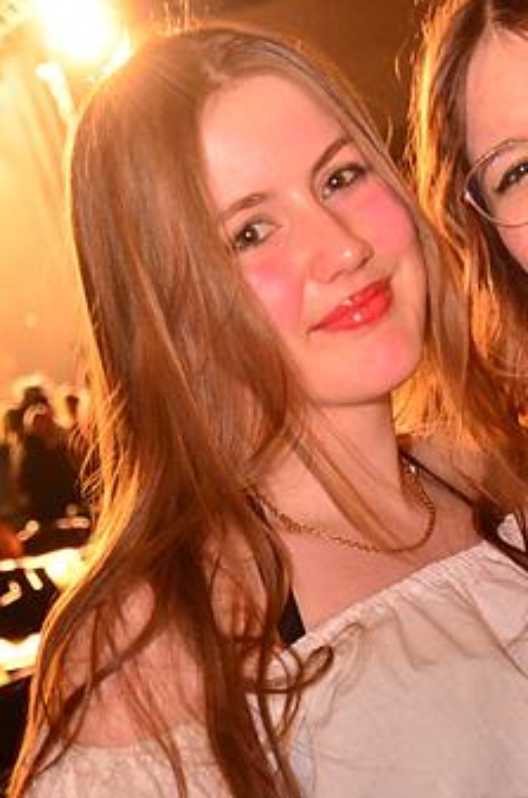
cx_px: 524
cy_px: 720
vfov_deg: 18.0
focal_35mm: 112
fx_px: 2478
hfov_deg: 12.0
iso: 3200
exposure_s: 1/30
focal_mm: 35
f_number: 5.6
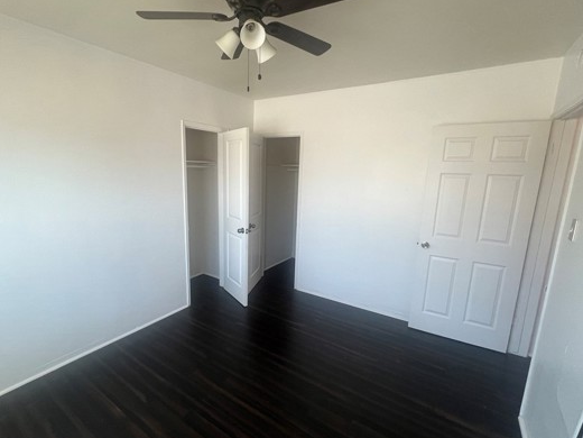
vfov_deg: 78.1
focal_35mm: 16
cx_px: 269
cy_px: 221
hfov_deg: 94.3
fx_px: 269
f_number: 1.8
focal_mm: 1.57
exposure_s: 1/99
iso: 80
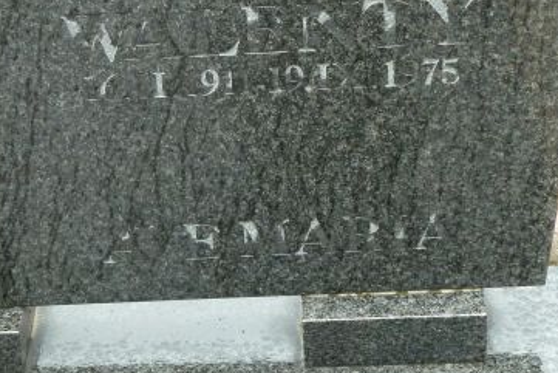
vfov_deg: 9.0
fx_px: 2372
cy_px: 68
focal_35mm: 153
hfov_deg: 13.4
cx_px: 185
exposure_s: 1/80
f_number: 4.2
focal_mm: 13.7
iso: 250
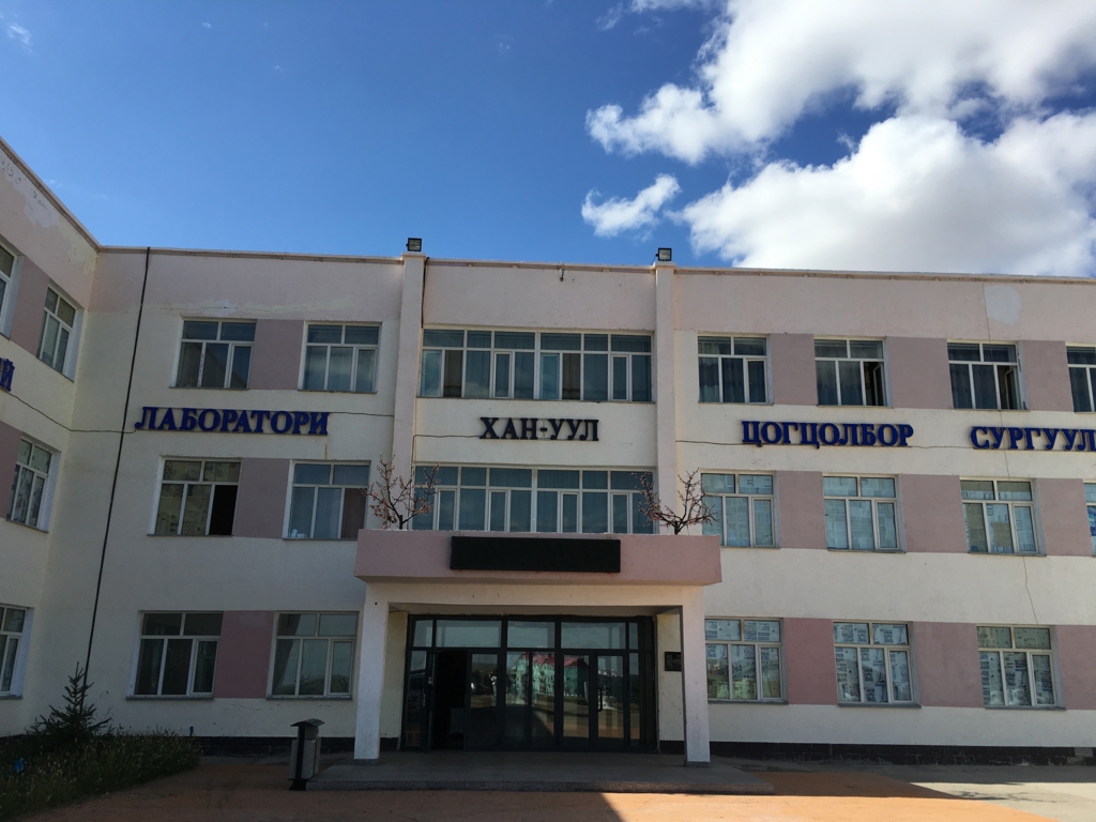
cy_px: 411
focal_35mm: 29
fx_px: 918
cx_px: 548
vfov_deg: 48.2
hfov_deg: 61.7
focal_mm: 4.15
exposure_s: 1/1672
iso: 25
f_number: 2.2
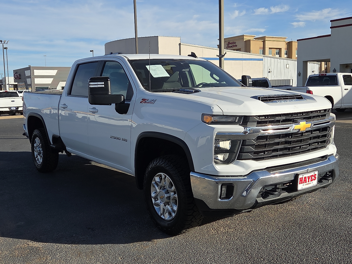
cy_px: 132
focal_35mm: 39
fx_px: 397
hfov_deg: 47.9
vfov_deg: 36.8
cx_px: 176
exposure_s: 1/10000
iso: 76
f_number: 1.8
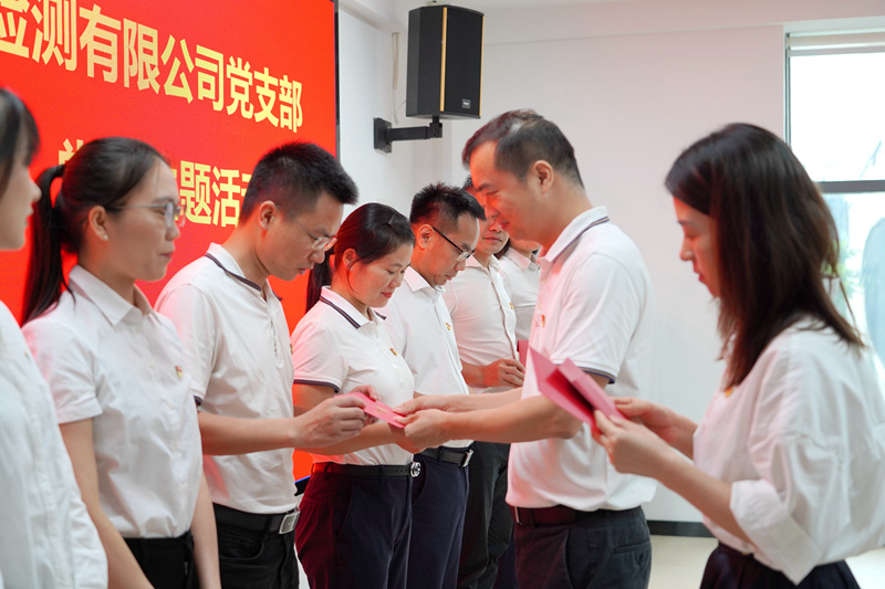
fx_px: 1278
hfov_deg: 38.2
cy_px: 294
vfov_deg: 26.0
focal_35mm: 52
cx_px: 442
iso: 800
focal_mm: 52
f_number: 4
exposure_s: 1/160
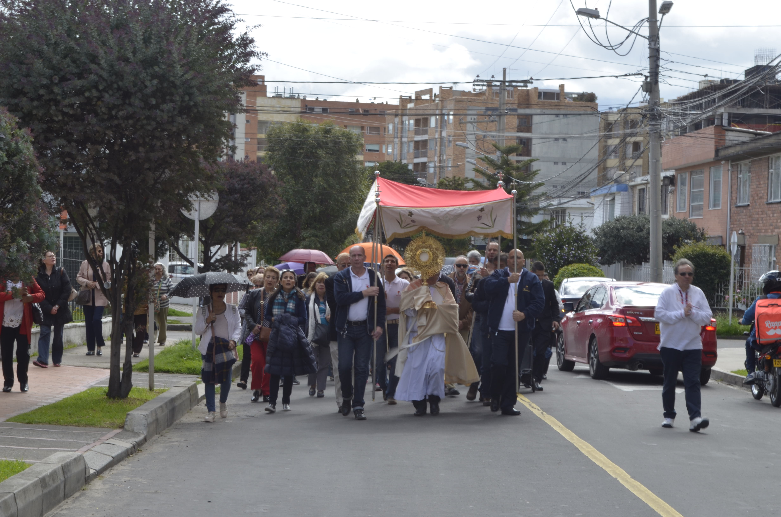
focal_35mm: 82
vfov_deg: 16.5
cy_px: 258
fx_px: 1786
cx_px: 390
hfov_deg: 24.7
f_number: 14
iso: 100
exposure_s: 1/30
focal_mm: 55
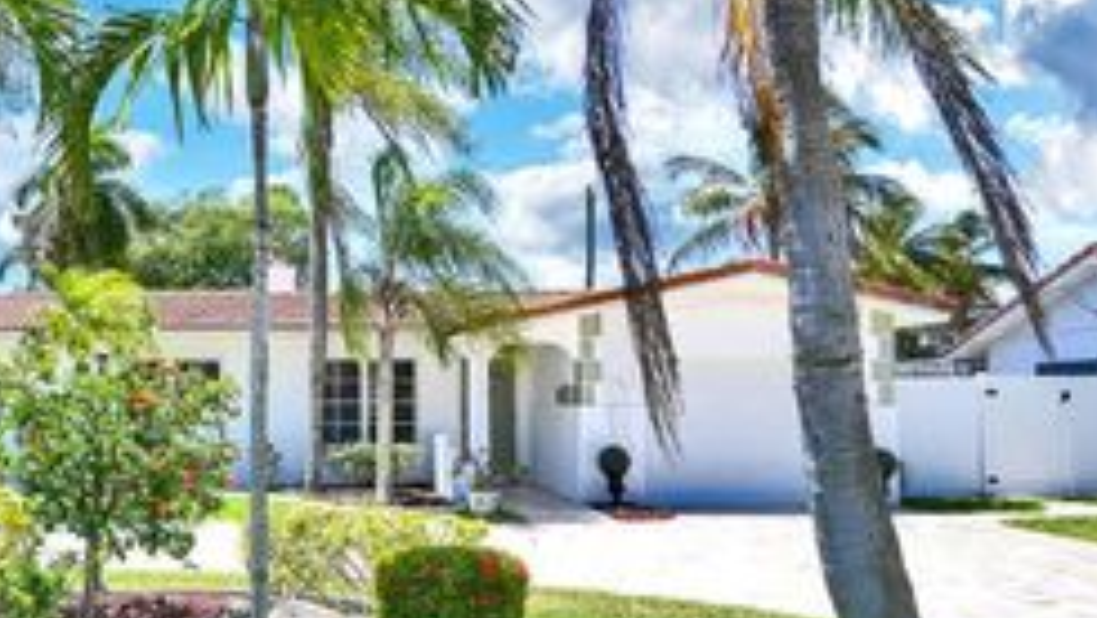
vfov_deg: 35.6
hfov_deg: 55.4
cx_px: 228
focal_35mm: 33
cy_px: 347
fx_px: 962
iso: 280
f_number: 11
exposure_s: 1/350
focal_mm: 15.5
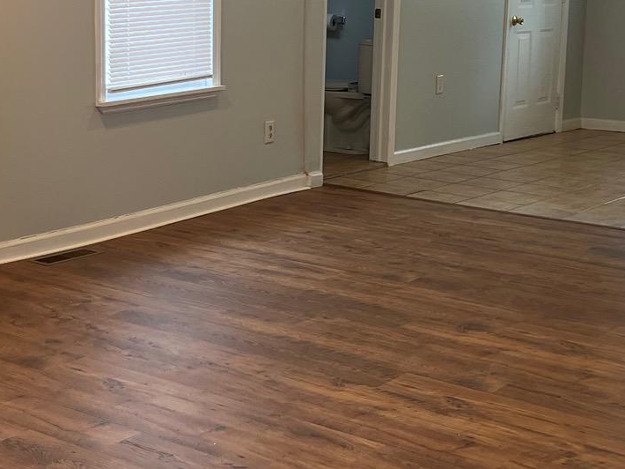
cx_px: 256
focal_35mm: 75
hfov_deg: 26.0
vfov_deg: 19.5
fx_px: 1354
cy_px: 142
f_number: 1.5
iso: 80
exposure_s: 1/120
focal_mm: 5.7
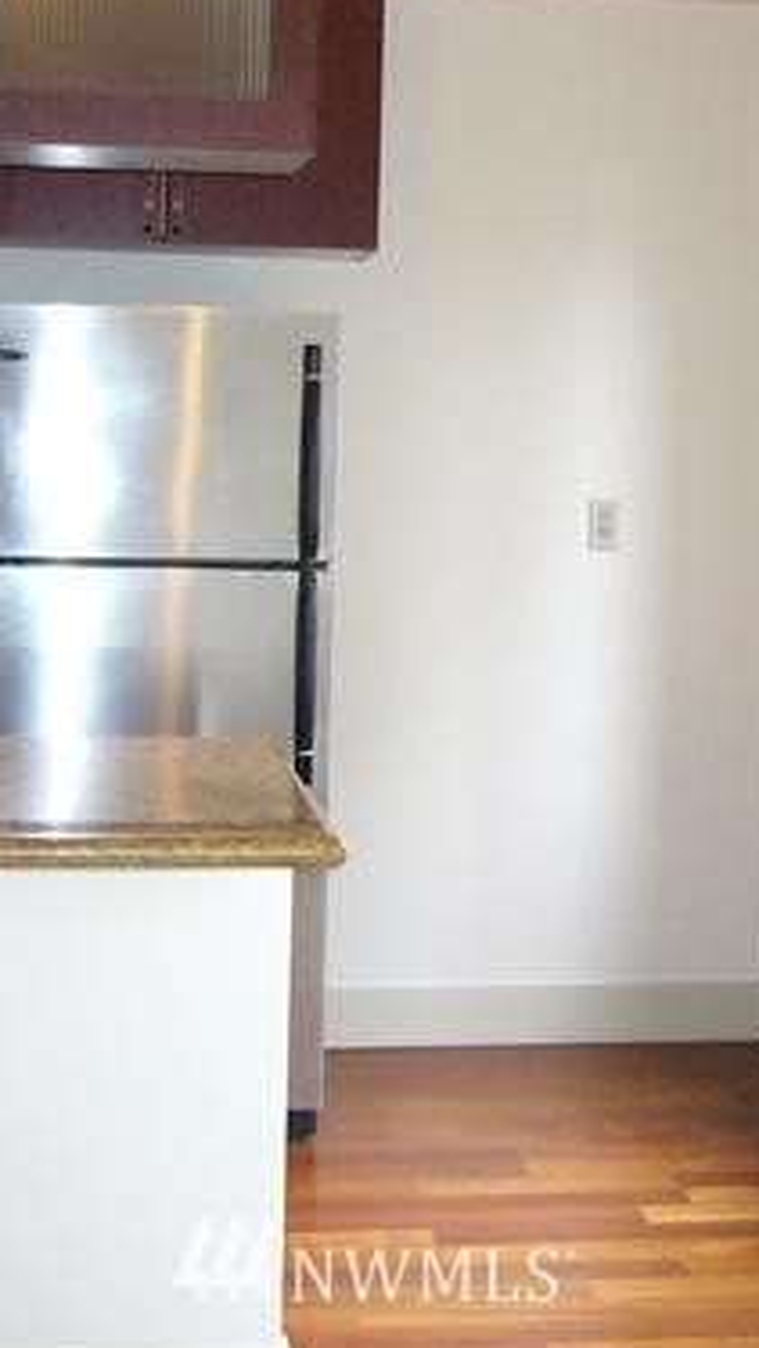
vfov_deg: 32.2
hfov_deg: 18.5
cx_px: 374
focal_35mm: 65
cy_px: 532
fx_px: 2325
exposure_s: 1/30
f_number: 2.8
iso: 250
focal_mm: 5.8
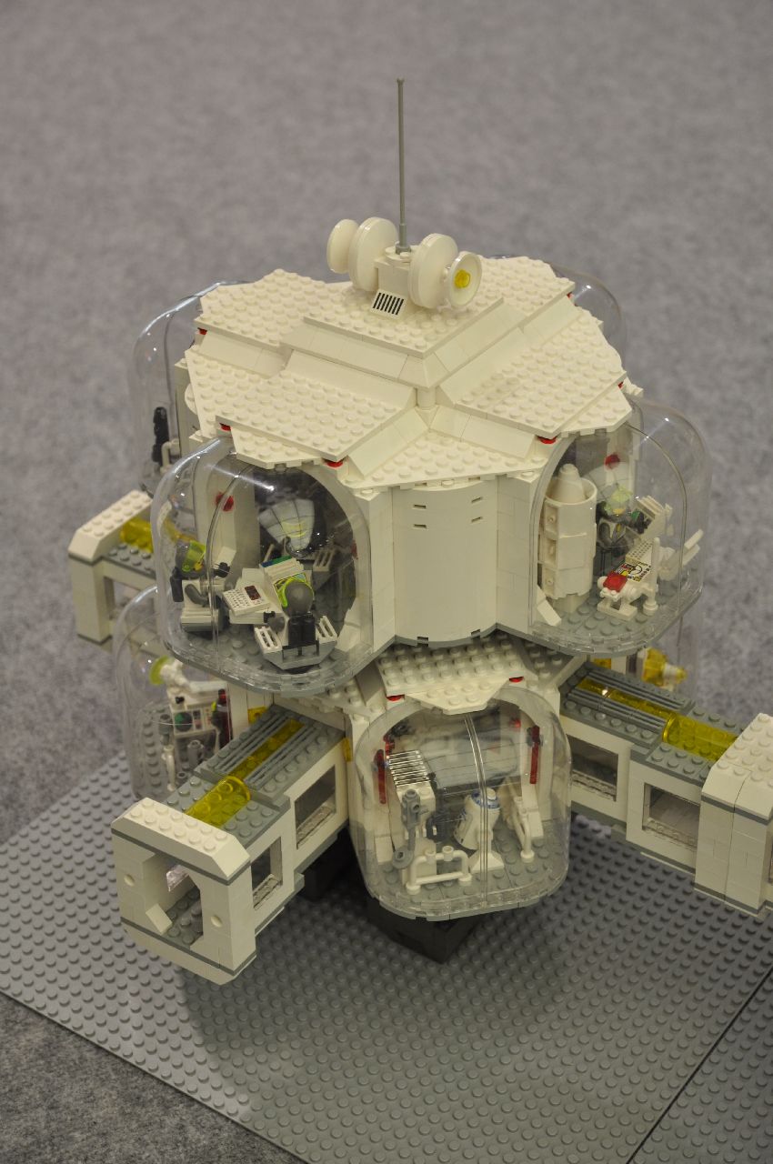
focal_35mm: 63
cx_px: 386
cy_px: 582
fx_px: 2034
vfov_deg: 31.9
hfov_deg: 21.5
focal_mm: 42
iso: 400
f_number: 4.8
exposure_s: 1/25
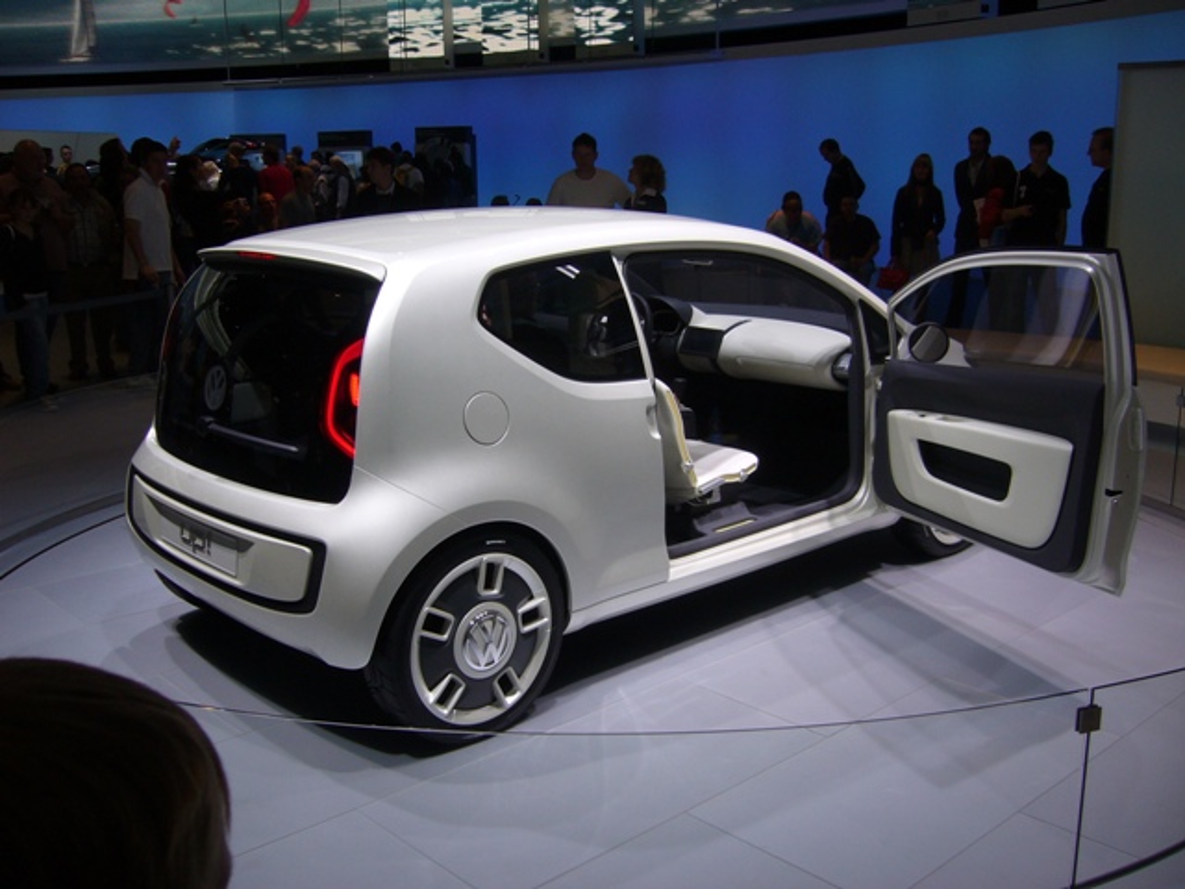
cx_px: 592
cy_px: 444
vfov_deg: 40.7
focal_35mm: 35
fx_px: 1198
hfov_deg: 52.6
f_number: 2.8
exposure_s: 1/250
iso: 80
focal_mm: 5.8
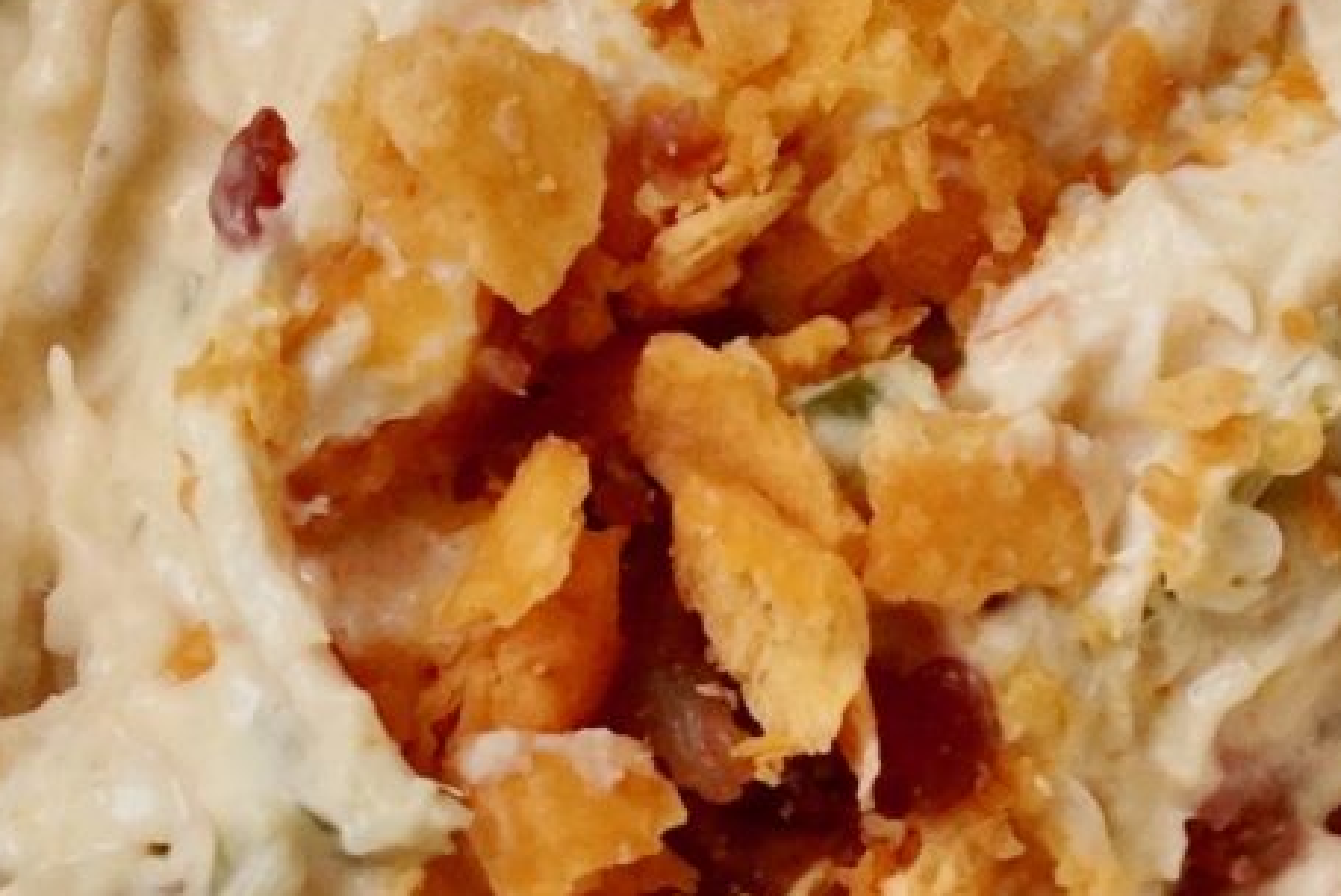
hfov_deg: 8.1
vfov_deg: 5.4
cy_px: 871
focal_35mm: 253
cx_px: 631
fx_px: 9430
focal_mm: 30
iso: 2500
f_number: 5.6
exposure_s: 1/800
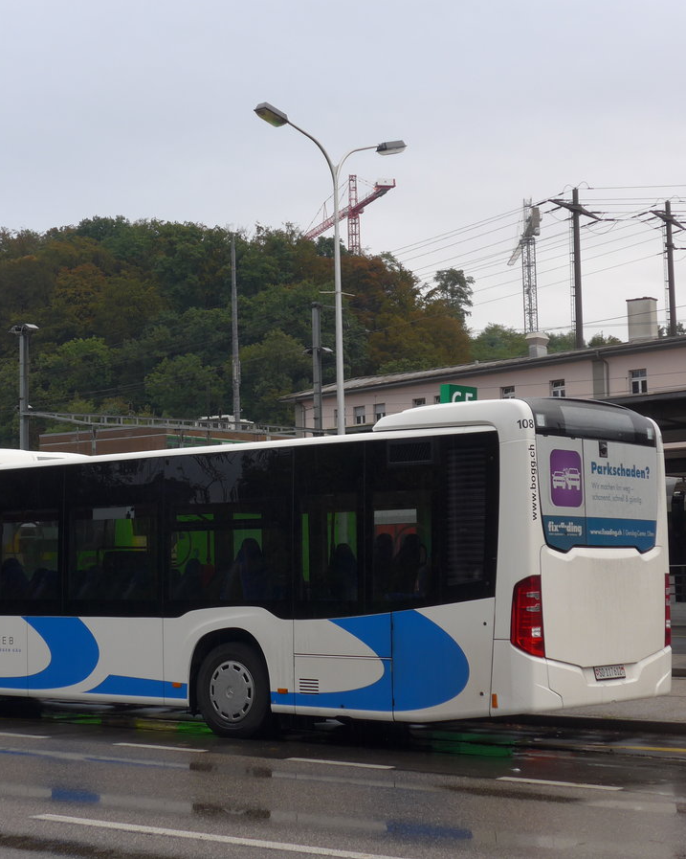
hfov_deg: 23.8
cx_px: 243
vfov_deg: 29.6
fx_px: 1625
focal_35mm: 64
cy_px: 429
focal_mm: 10.1
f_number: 3.2
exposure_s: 1/100
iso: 80
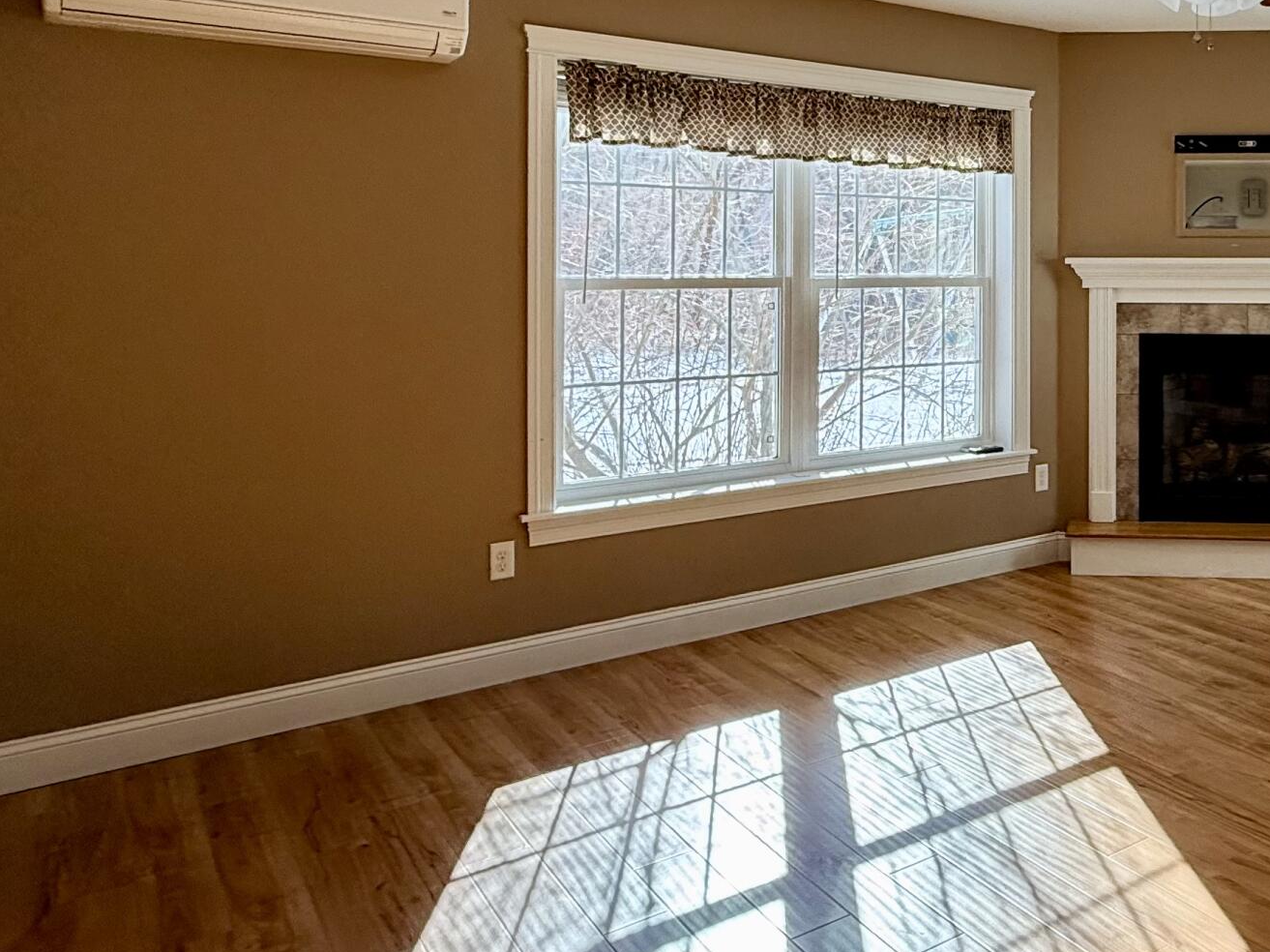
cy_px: 265
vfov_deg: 43.1
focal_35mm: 32
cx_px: 1048
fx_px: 1174
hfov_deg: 52.5
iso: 64
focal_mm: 2.22
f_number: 2.2
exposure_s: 1/252
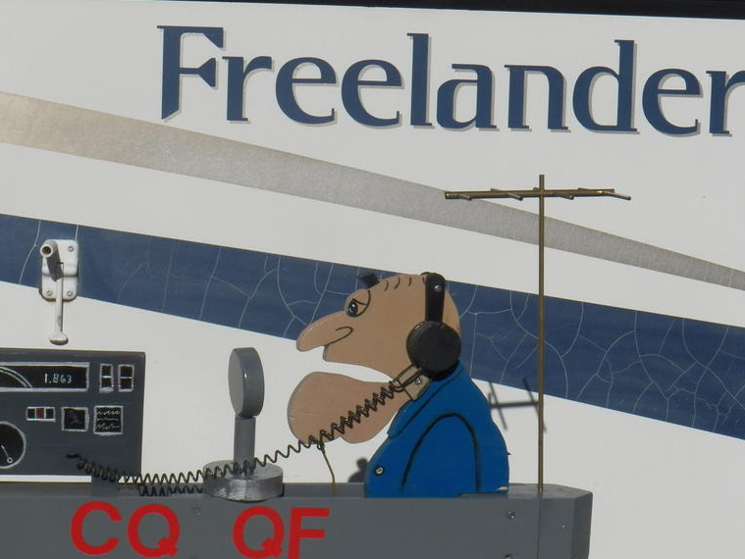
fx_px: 1701
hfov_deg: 24.5
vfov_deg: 18.7
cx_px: 226
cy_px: 277
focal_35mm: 79
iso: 125
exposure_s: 1/1600
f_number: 7.1
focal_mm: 8.9
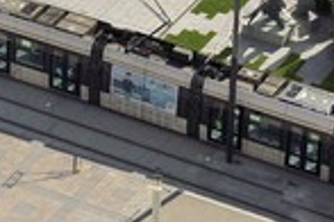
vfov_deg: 4.9
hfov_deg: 7.3
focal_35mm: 280
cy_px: -75
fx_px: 2598
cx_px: -136
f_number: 10
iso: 200
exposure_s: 1/400
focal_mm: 98
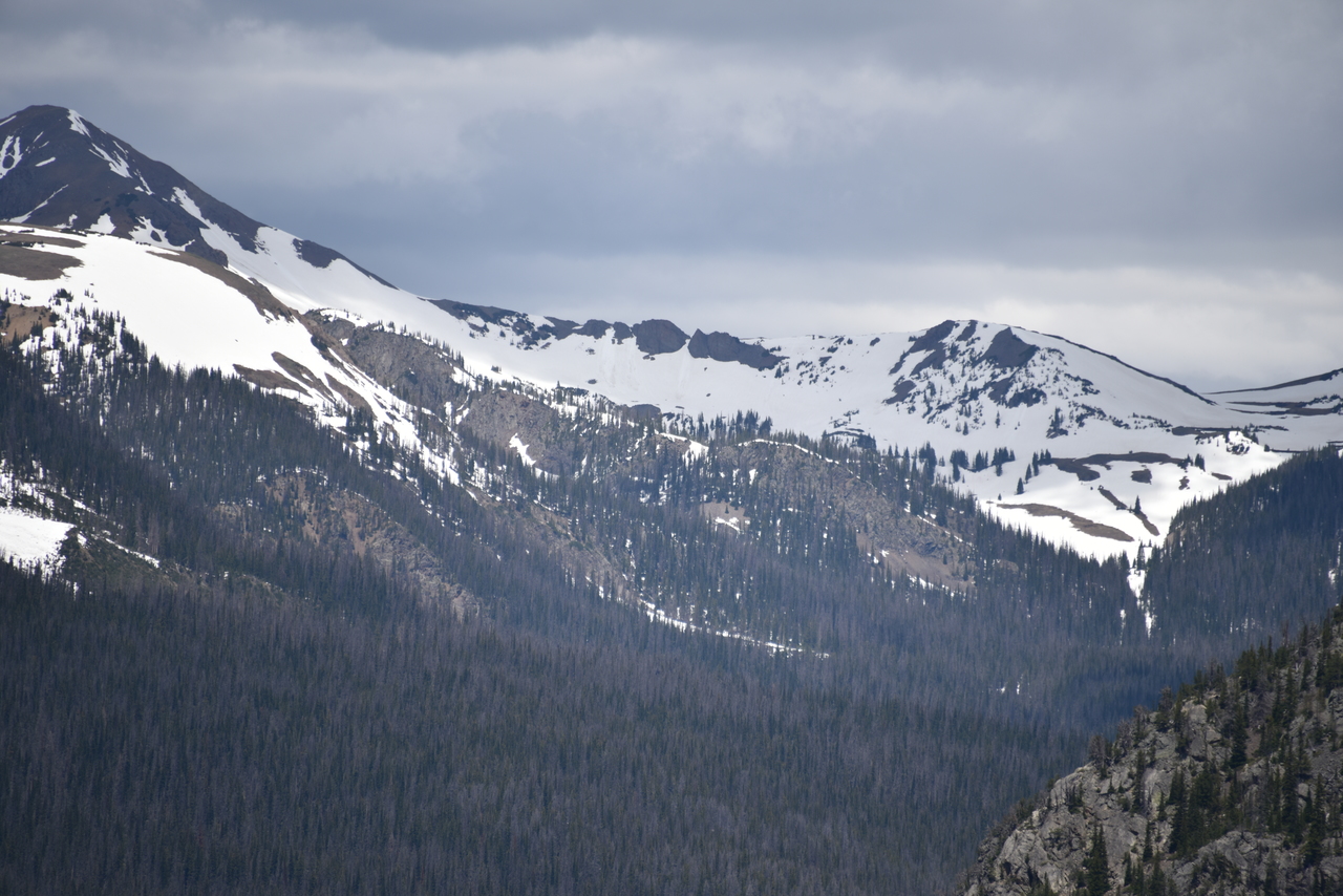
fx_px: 11193
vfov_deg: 4.6
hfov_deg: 6.9
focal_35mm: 300
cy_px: 448
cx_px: 672
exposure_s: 1/640
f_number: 5.6
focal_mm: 300
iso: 100
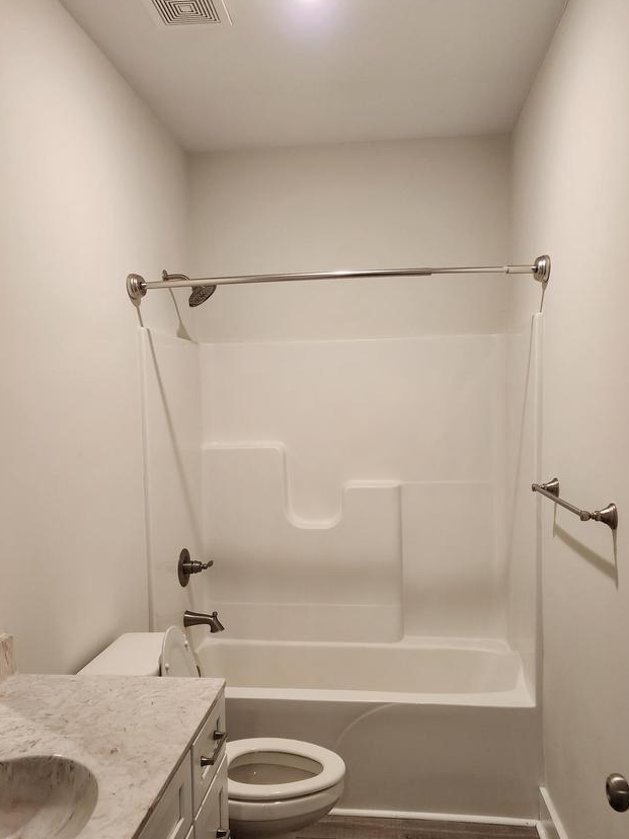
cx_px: 308
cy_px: 460
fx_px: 727
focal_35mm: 30
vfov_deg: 59.8
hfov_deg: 46.8
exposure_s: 1/120
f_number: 1.8
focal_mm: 6.4
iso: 400
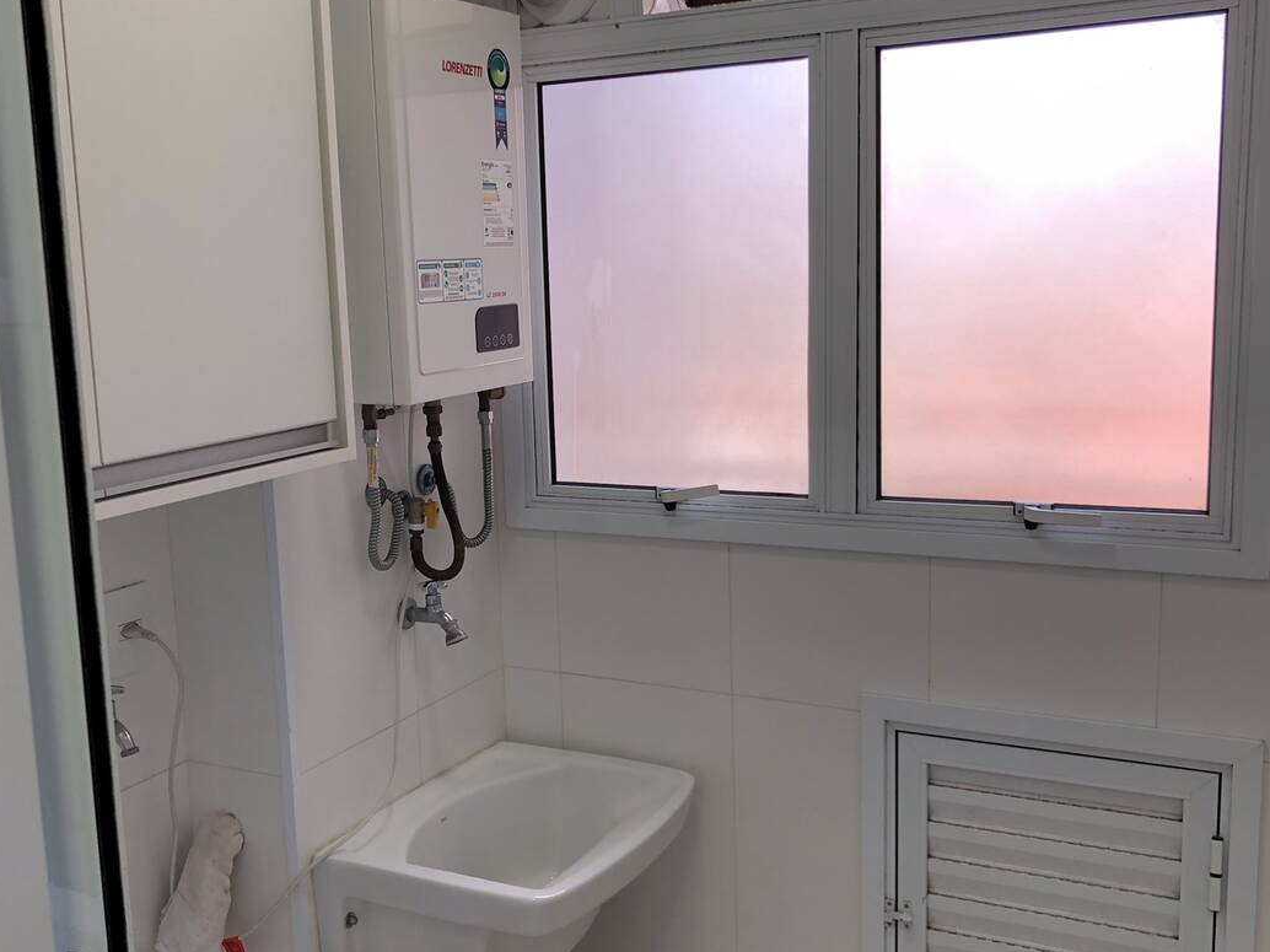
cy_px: 517
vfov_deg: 36.8
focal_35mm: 39
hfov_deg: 47.7
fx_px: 1431
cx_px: 543
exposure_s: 1/120
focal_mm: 4
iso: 20
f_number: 1.8
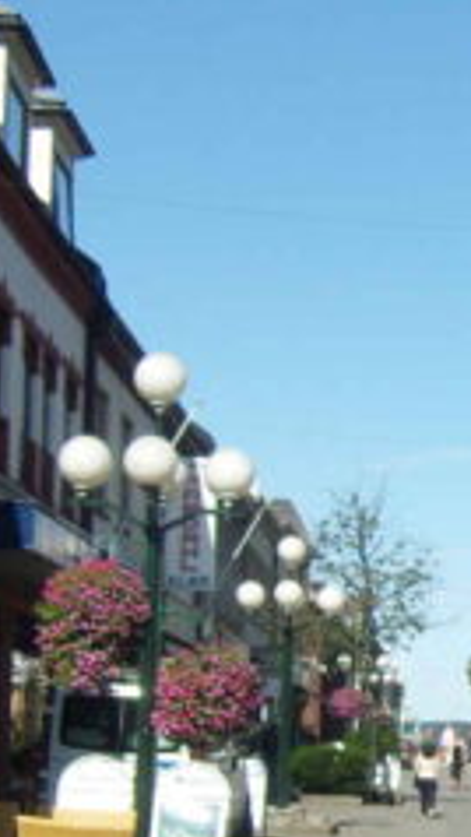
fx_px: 2485
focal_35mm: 112
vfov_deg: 19.0
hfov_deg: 10.5
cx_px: 643
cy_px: 570
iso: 80
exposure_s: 1/200
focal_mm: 7.3
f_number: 7
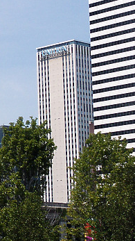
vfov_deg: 14.8
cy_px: 47
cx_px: -86
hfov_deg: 8.2
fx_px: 917
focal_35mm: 144
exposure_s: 1/350
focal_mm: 10.68
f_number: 8
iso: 64
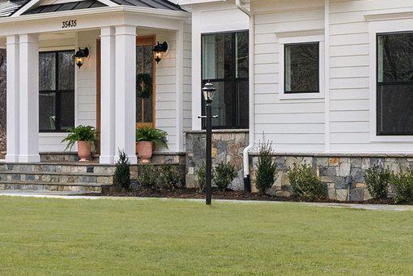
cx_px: 428
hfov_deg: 19.5
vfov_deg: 13.3
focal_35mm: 101
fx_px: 1159
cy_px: -13
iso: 640
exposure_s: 1/1250
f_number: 8
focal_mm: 25
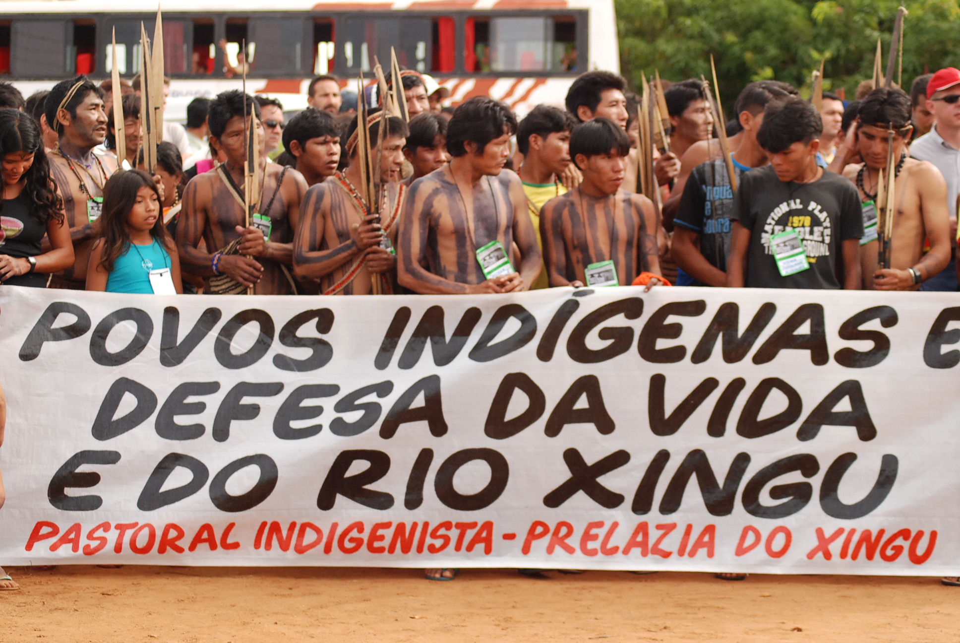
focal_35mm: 105
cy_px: 322
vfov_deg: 13.1
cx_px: 480
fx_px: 2803
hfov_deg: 19.4
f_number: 5
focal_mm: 70
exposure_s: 1/400
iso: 500
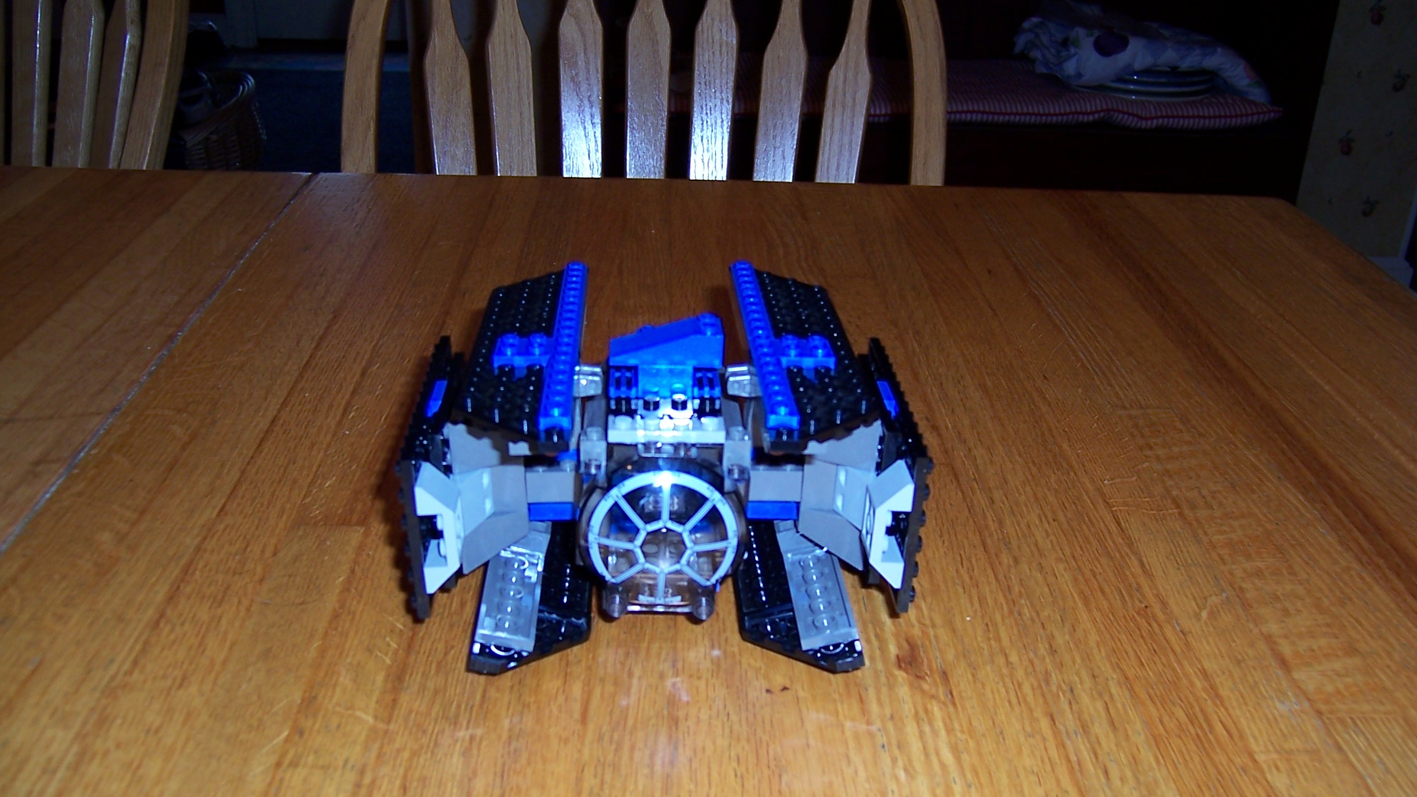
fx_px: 1353
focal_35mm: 36
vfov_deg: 32.8
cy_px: 450
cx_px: 709
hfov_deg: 55.3
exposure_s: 1/60
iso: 80
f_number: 2.8
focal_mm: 5.5
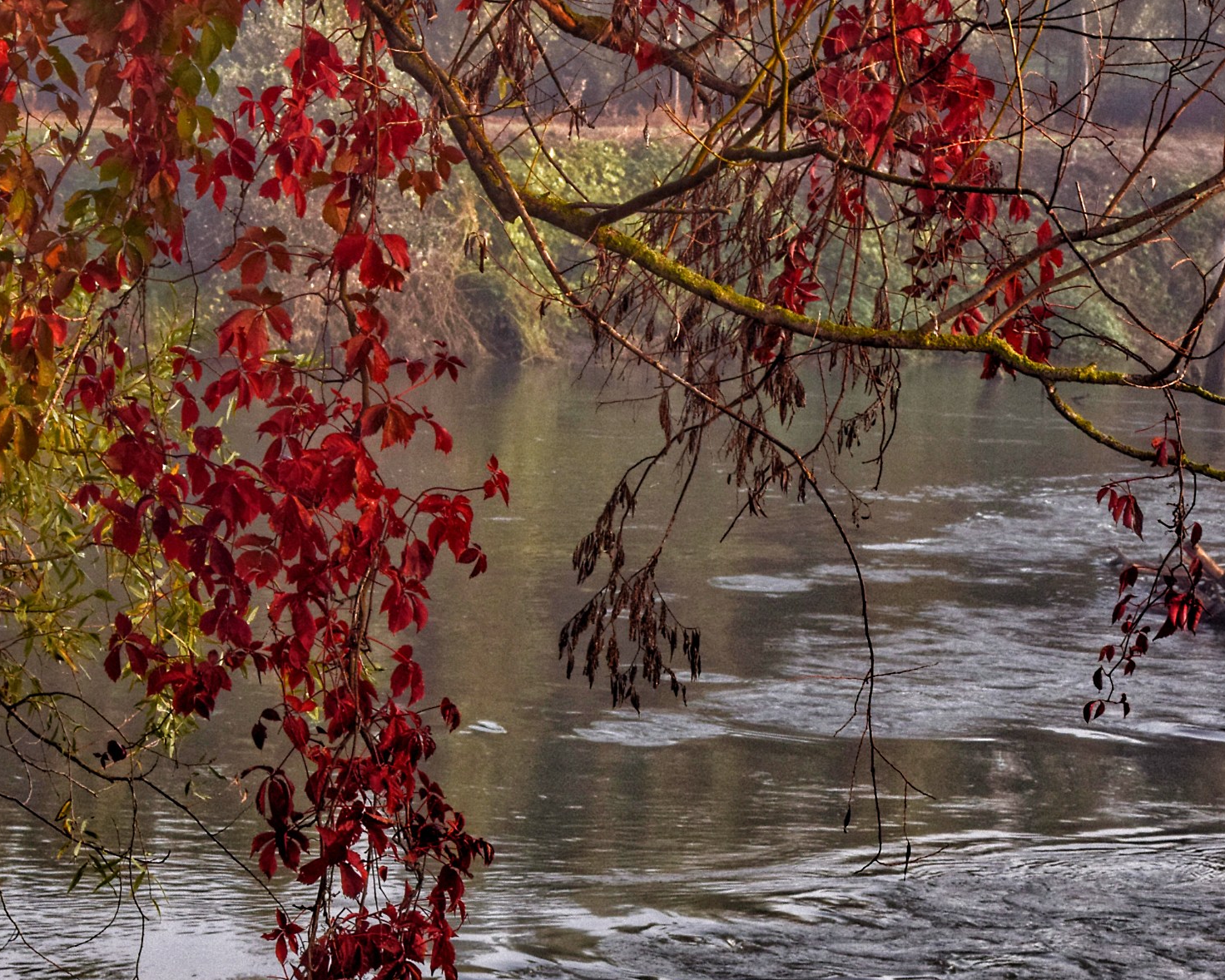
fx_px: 6491
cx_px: 582
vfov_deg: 8.6
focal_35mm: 179
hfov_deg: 10.8
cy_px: 719
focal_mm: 78
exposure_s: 1/200
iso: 200
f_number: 16
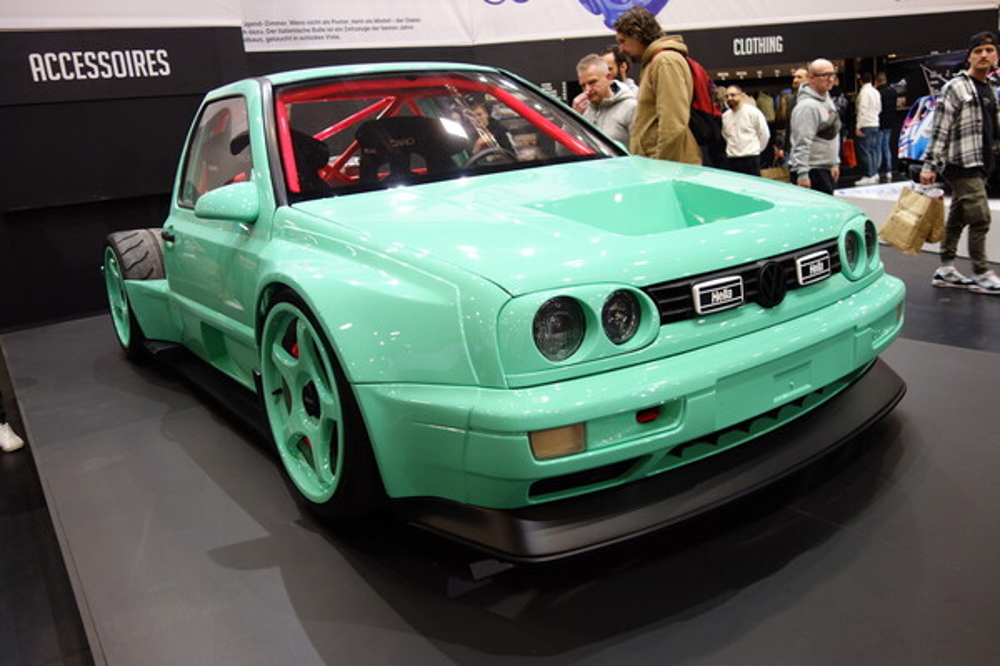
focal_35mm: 28
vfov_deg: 46.4
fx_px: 778
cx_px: 500
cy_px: 333
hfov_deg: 65.5
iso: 125
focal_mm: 10.4
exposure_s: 1/100
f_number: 1.8
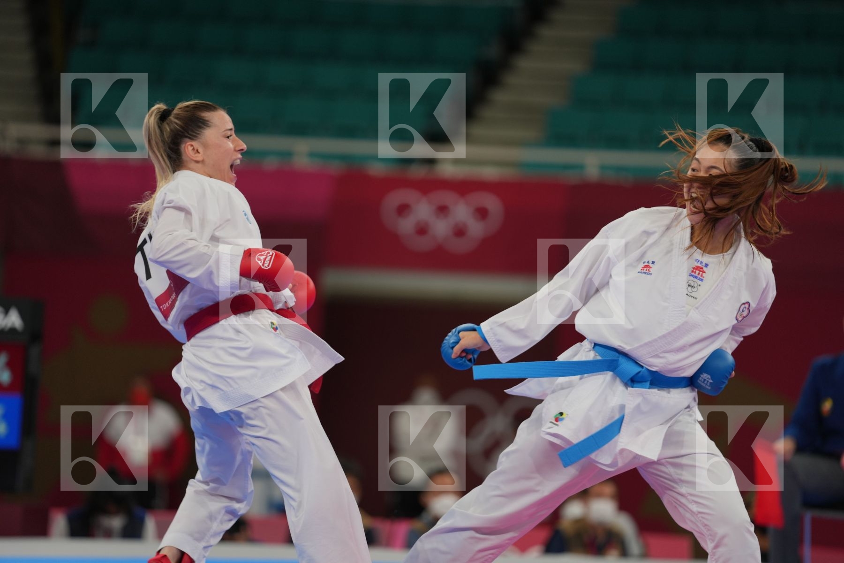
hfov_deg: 10.3
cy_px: 282
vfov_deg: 6.9
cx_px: 422
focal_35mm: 200
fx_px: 4689
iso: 500
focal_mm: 200
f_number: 2.8
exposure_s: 1/1000
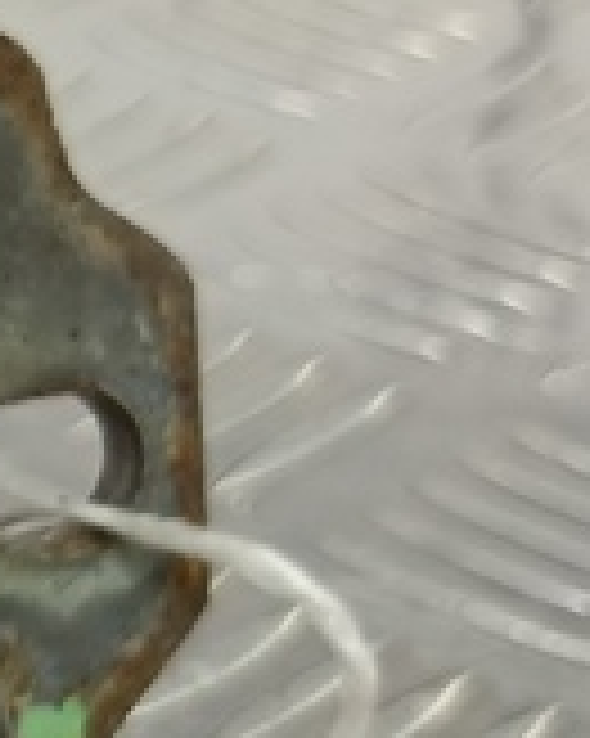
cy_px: 666
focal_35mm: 140
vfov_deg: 13.6
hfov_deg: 9.4
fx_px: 3059
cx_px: -1004
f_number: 1.6
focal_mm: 4.11
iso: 154
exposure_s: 1/50
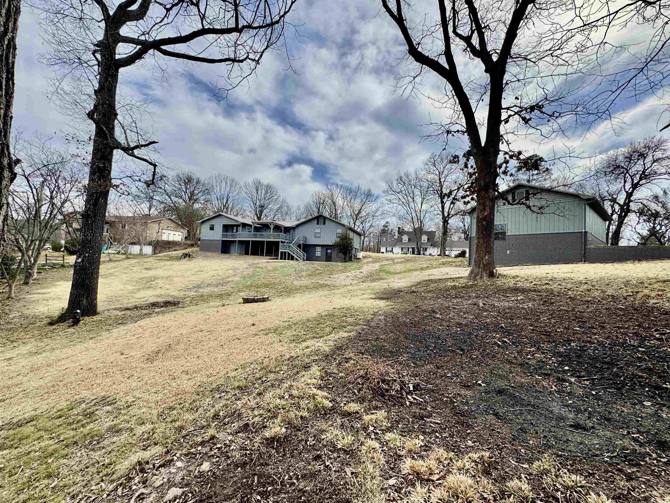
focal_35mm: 14
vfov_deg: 85.7
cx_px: 335
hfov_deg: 102.1
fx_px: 271
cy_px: 252
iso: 50
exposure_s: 1/2208
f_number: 2.2
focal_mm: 2.22
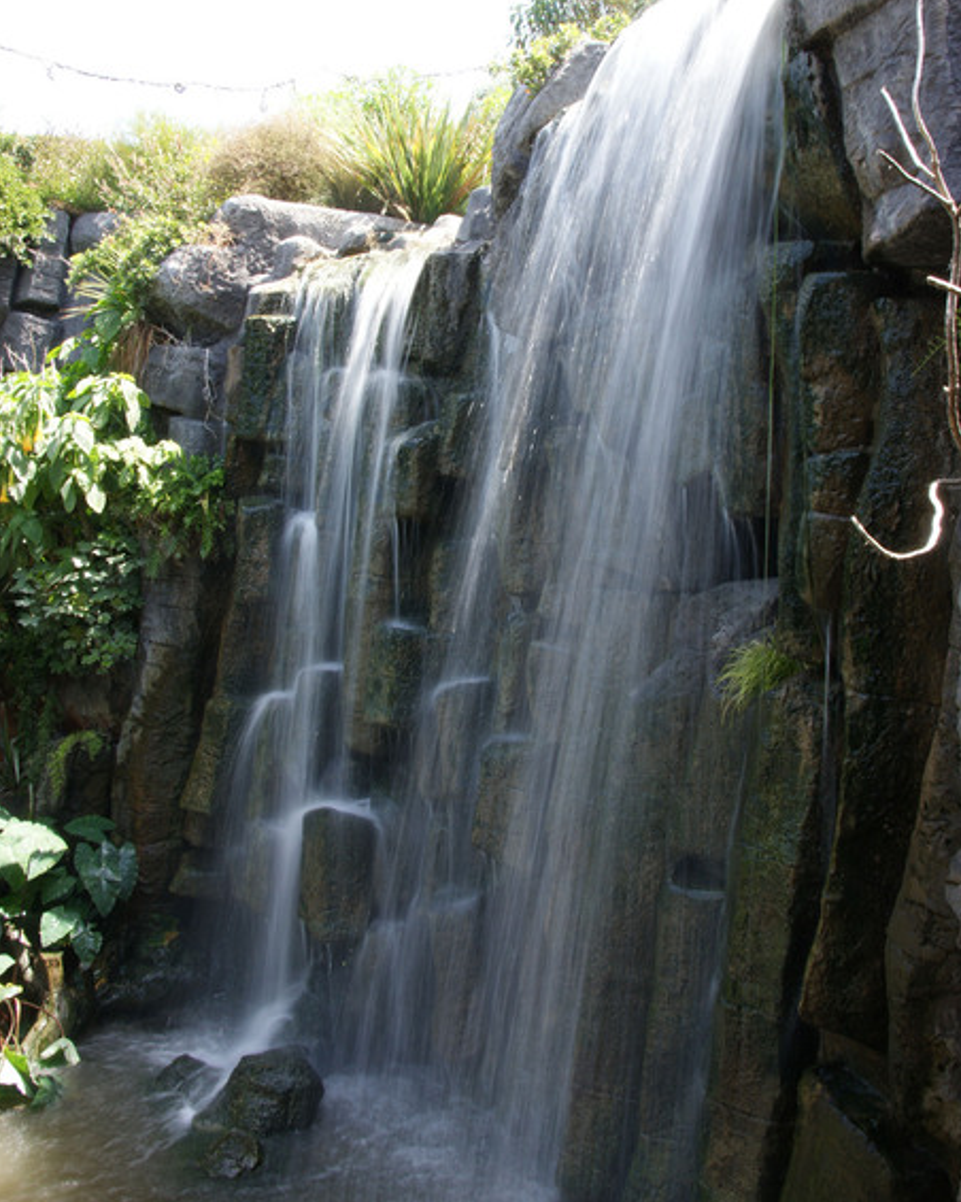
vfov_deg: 56.9
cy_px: 510
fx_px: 1102
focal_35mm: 31
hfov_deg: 47.1
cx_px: 485
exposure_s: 1/5
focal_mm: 18
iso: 100
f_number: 18
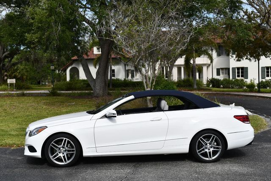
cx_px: 136
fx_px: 392
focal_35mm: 52
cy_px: 90
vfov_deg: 26.0
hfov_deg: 38.2
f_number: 9
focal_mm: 26
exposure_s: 1/320
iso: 100
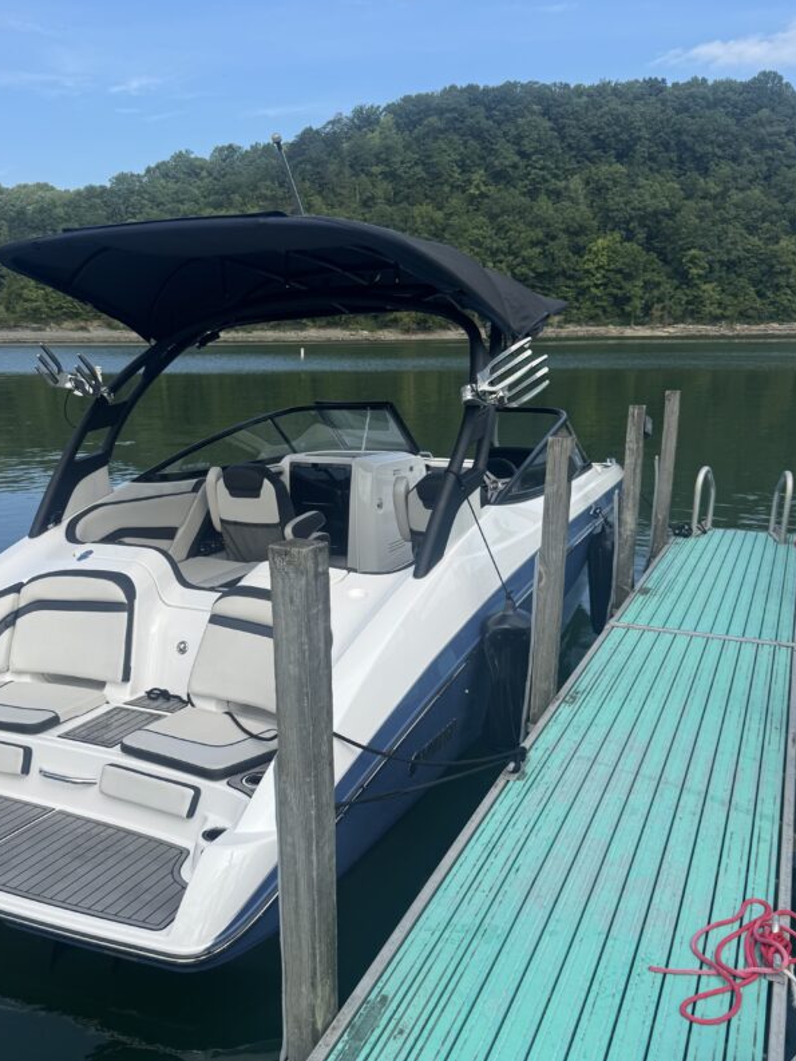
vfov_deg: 58.1
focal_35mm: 31
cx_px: 351
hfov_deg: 45.4
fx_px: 950
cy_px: 610
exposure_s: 1/3802
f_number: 1.78
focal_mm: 6.76
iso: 80
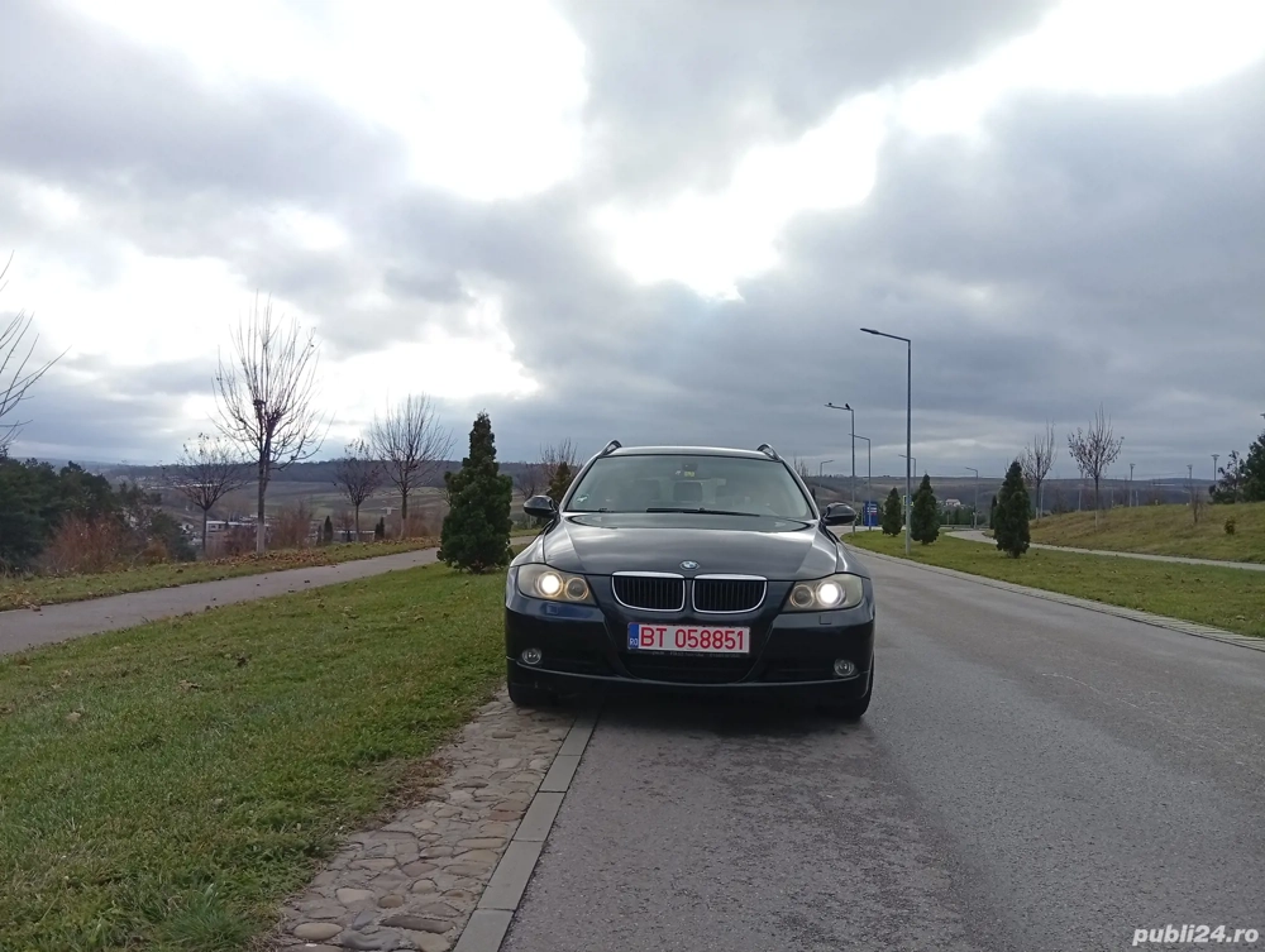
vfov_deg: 51.5
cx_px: 632
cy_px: 476
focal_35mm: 27
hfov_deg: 65.2
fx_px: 988
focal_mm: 3.84
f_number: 1.8
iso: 50
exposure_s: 1/1145
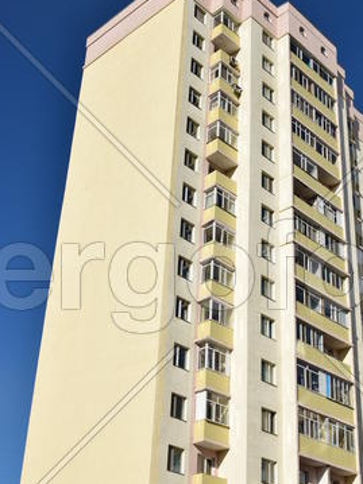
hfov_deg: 25.9
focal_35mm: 56
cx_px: 249
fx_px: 783
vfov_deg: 34.3
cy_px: 276
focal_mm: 24
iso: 100
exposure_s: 1/320
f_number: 9
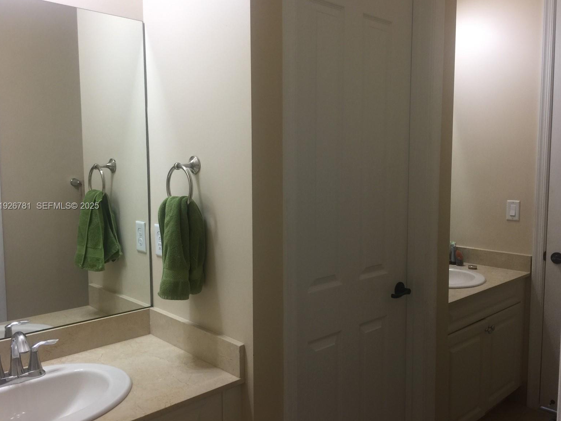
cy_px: 207
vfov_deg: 46.8
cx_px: 276
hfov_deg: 60.0
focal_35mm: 30
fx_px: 486
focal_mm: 4.15
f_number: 2.2
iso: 32
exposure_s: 1/30
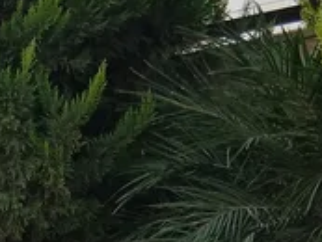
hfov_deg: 13.6
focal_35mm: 144
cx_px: 45
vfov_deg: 9.1
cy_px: 611
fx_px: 1340
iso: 20
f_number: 1.8
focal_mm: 3.98
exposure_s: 1/140
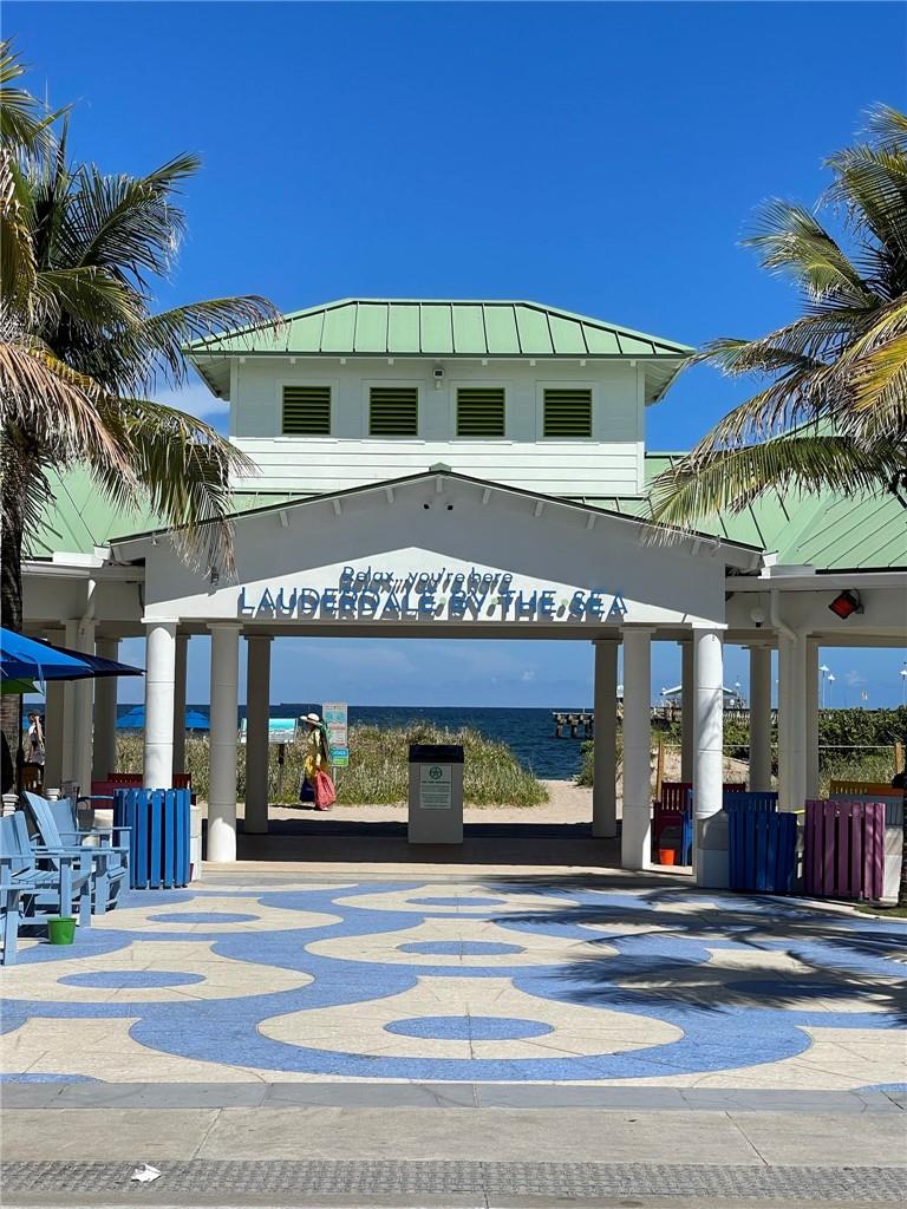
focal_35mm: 64
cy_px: 604
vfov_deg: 30.3
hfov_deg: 22.9
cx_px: 454
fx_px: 2236
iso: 20
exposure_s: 1/2137
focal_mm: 7.5
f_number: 2.2
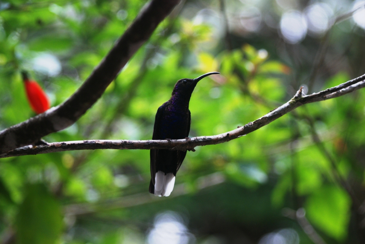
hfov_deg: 11.2
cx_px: 184
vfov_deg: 7.5
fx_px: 1867
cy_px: 122
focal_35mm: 184
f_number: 4
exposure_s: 1/160
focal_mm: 120
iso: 400
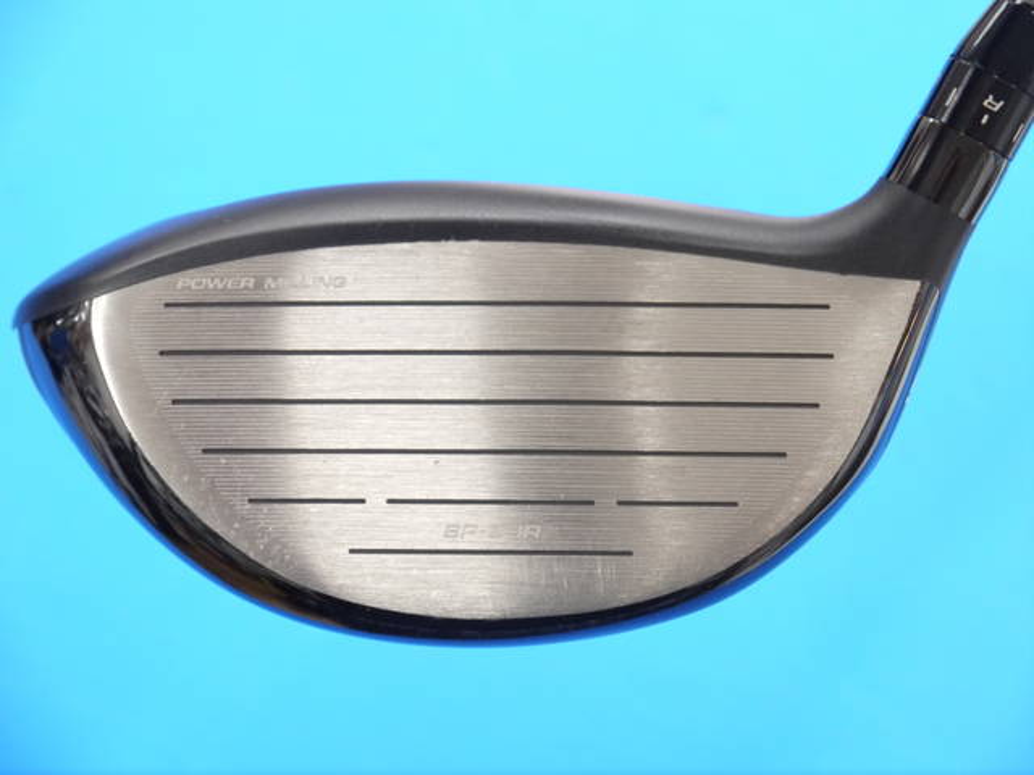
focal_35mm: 84
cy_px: 388
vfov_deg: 17.6
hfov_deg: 23.3
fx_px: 2509
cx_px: 517
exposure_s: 1/50
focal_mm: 42
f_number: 5.6
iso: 800
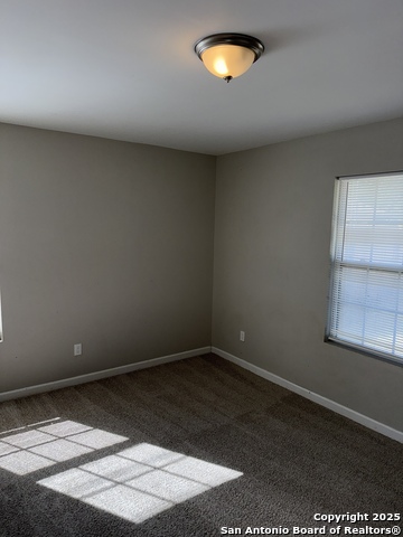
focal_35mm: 24
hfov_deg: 56.8
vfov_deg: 71.6
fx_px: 373
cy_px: 268
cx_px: 202
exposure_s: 1/524
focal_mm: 6.76
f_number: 1.78
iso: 50
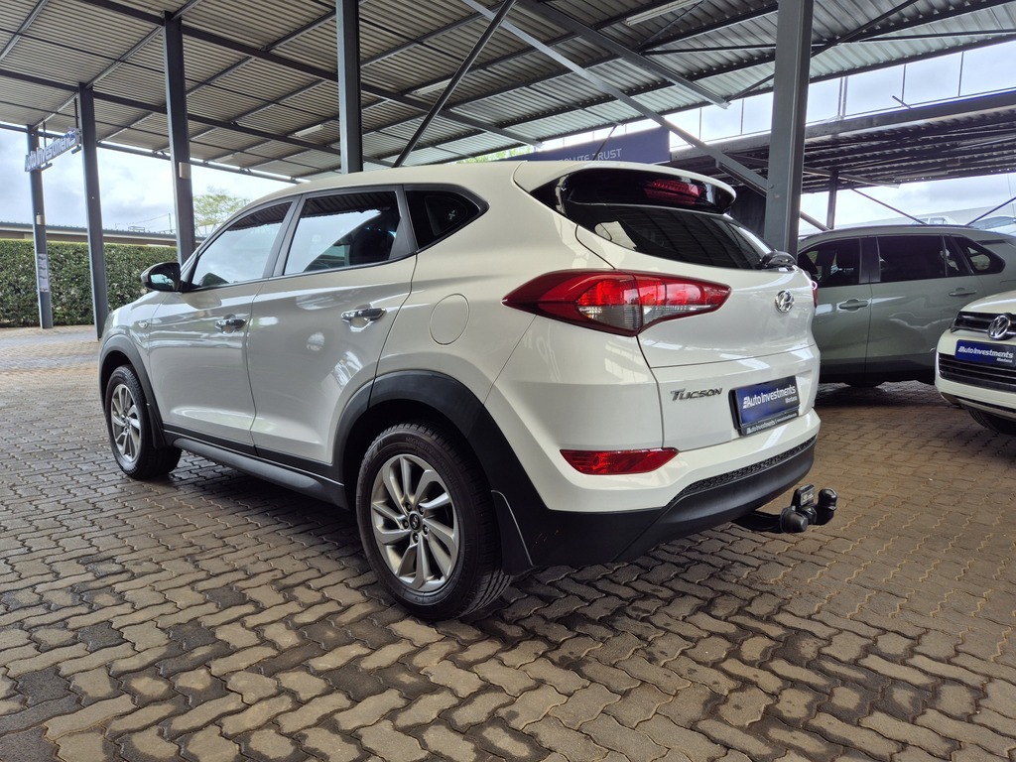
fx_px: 675
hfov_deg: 73.9
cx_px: 508
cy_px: 381
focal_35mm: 23
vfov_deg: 58.9
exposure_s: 1/356
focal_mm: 5.4
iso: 25
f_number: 1.8
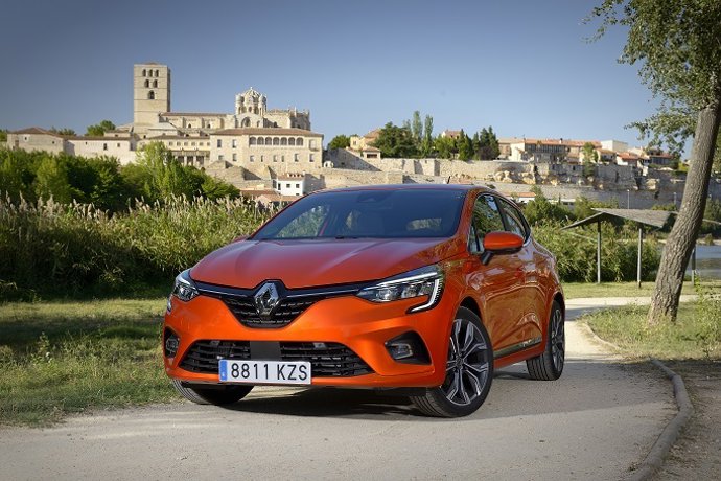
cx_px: 360
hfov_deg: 36.2
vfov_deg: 24.6
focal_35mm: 55
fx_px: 1101
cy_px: 240
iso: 100
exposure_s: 1/100
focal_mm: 55
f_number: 8
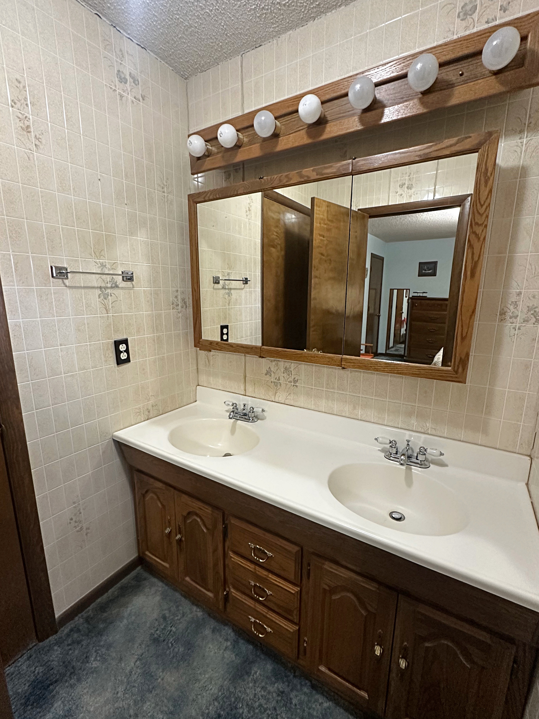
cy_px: 360
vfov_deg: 102.1
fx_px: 291
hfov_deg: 85.7
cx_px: 270
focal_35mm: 14
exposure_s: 1/60
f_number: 2.2
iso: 400
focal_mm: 2.22
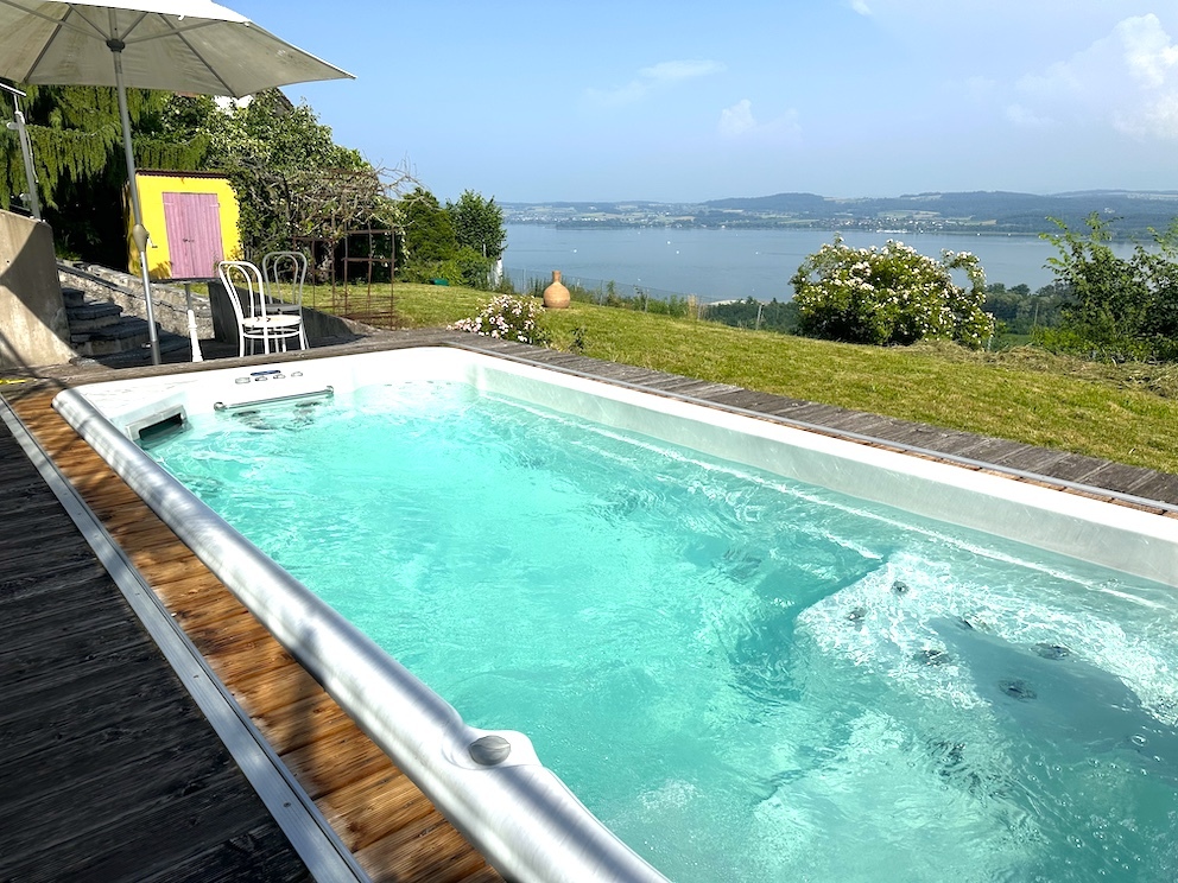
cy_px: 442
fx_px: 817
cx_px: 589
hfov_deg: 71.6
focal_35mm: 24
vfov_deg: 56.8
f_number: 1.78
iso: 80
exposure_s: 1/7576
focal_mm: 6.86
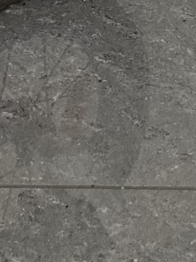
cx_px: 304
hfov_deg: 10.3
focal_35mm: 139
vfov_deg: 12.1
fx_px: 1050
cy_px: -315
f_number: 1.8
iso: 80
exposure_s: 1/108
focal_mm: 3.99
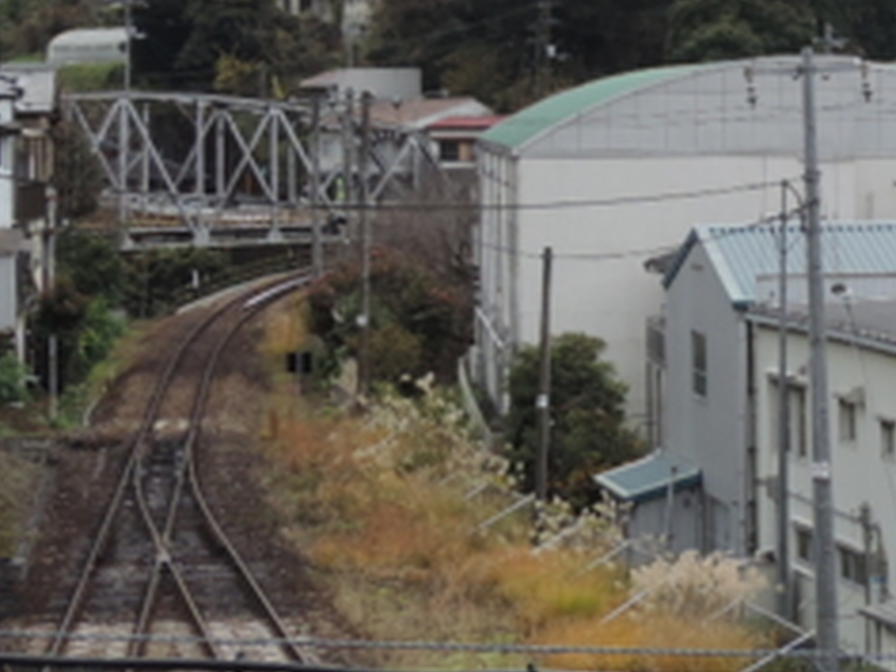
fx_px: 4116
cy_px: -53
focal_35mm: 159
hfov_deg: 12.3
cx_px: 839
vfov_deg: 9.3
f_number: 3.5
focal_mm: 8.3
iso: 80
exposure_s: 1/125
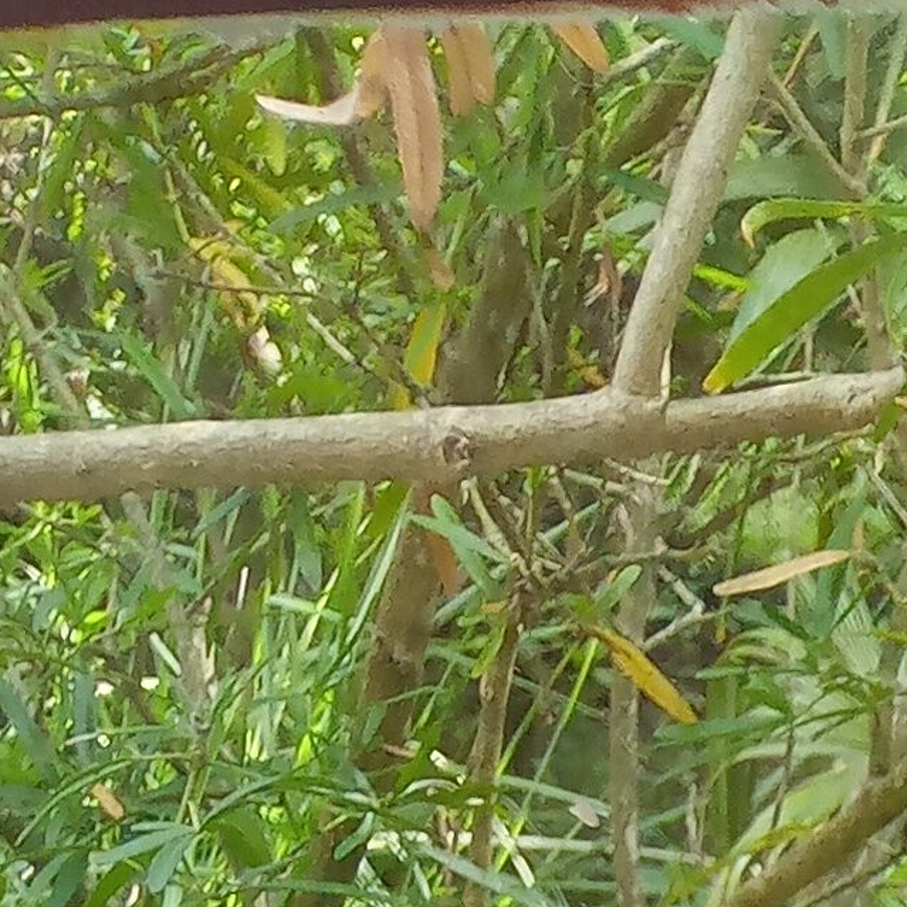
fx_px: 4773
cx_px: 2193
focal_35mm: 161
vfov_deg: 8.7
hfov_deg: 9.6
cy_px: 2873
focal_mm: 3.57
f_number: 1.8
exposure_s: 1/759
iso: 111
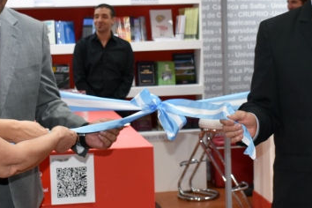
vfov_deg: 17.5
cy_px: 79
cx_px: 163
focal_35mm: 78
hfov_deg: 26.0
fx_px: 676
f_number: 3.5
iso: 400
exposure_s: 1/100
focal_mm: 18
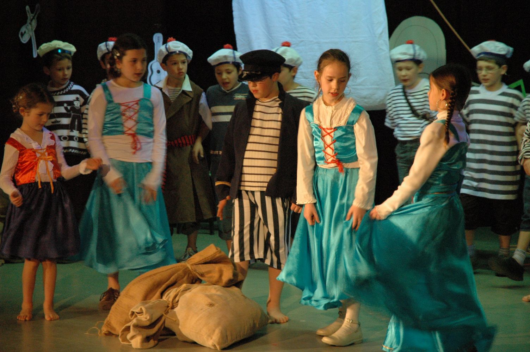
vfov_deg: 13.0
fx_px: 1544
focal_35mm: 105
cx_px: 265
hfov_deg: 19.5
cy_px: 176
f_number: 4.5
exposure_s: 1/25
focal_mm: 70
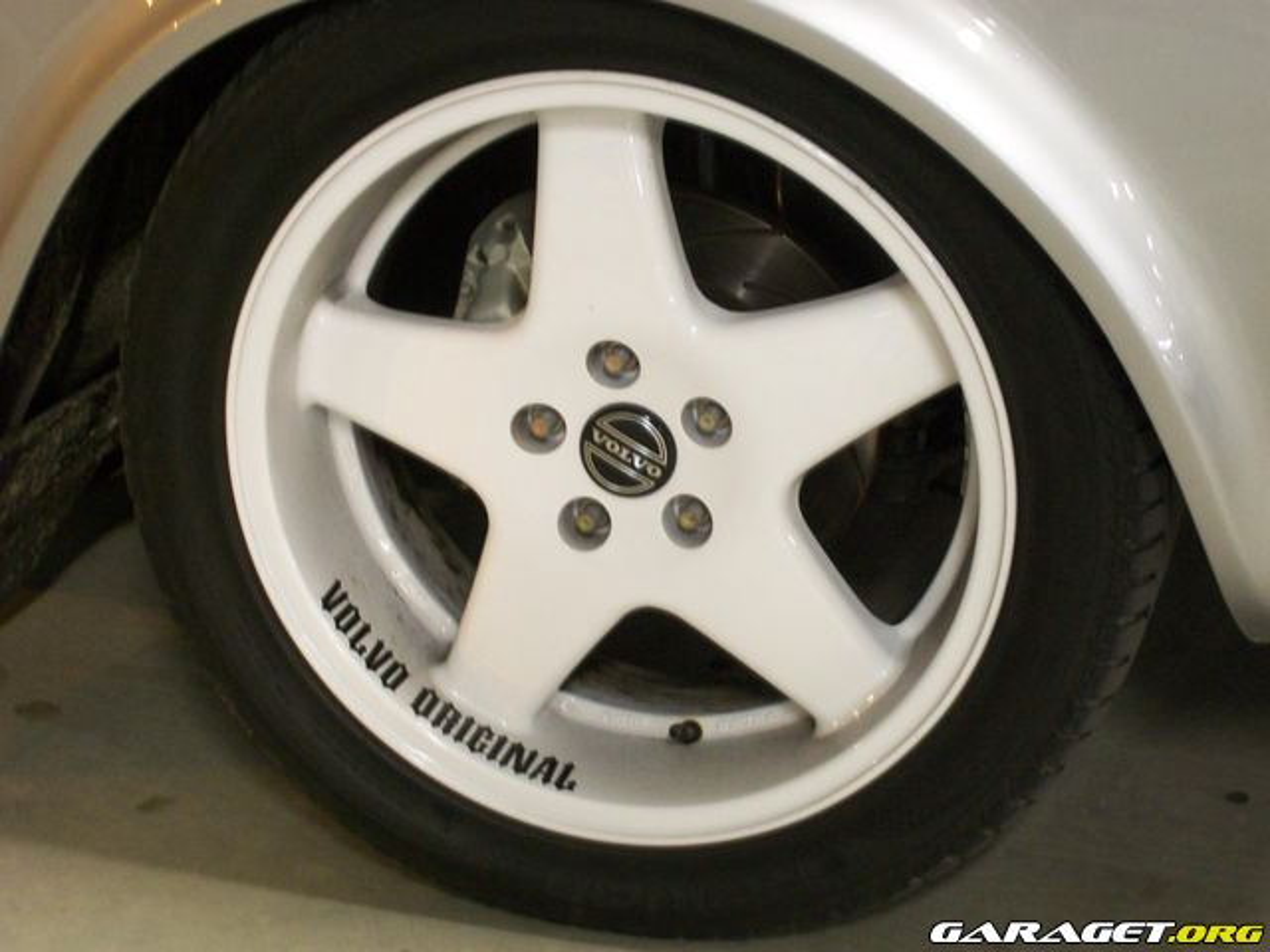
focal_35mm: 87
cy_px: 476
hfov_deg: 22.5
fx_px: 3192
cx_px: 635
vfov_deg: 17.0
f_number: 4.3
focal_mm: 14.3
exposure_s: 1/2
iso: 160
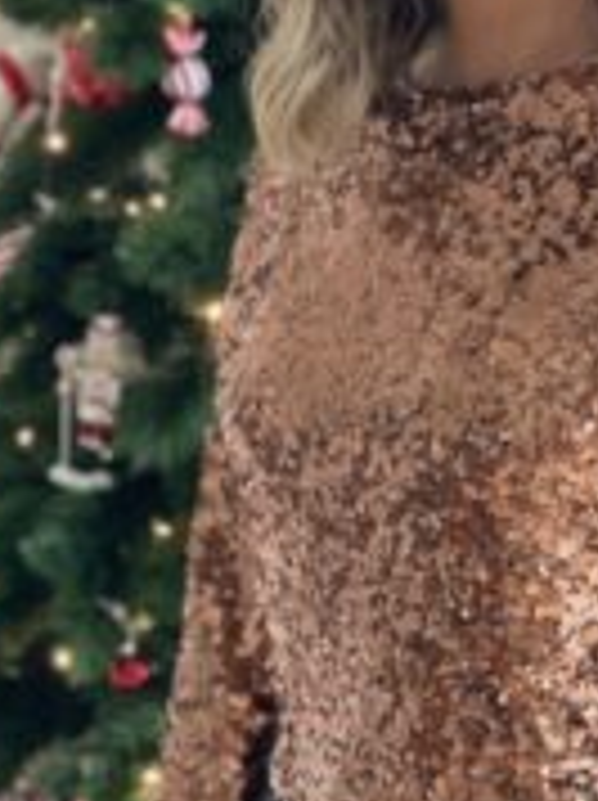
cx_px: 391
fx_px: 2701
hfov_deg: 12.6
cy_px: 374
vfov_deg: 16.9
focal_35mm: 117
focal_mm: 6
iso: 250
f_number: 2
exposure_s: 1/122
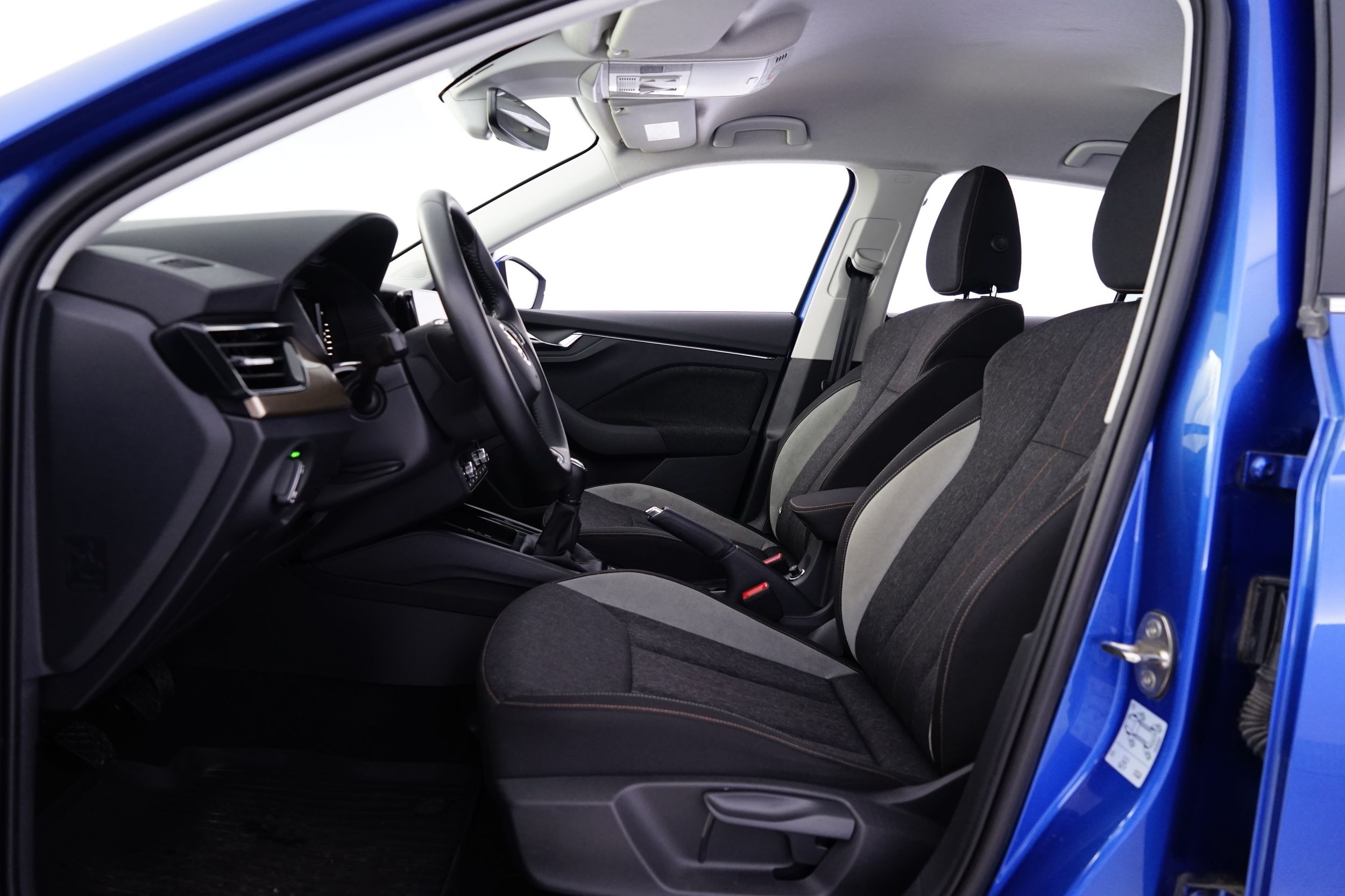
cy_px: 448
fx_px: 897
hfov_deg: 73.7
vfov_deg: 53.1
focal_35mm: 24
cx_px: 672
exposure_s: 1/8
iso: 1250
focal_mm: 24
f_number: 5
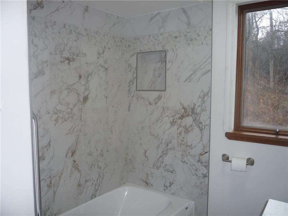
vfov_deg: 46.8
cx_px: 144
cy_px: 108
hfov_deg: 60.0
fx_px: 250
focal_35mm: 30
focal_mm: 5.2
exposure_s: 1/30
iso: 100
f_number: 3.3
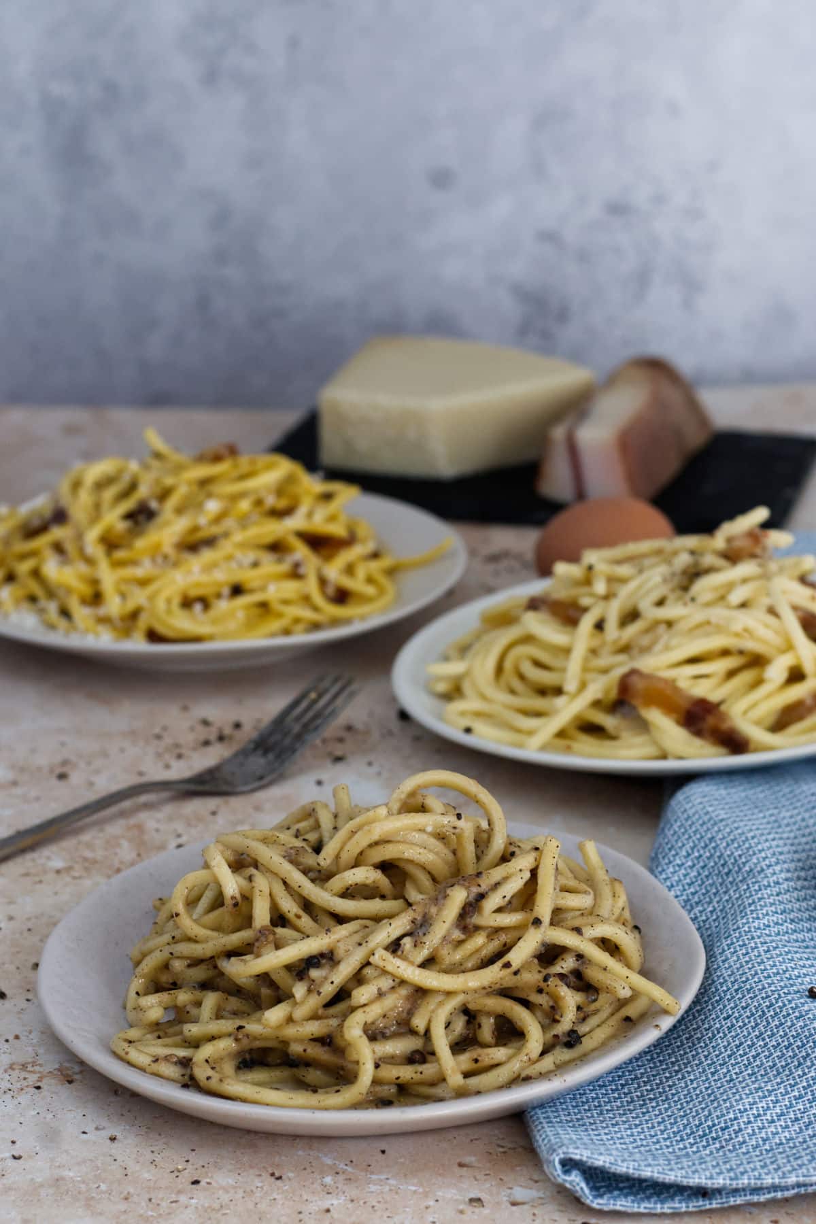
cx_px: 408
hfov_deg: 18.2
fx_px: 2550
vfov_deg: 27.0
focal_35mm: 75
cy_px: 612
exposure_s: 1/250
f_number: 5.6
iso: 1600
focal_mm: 50
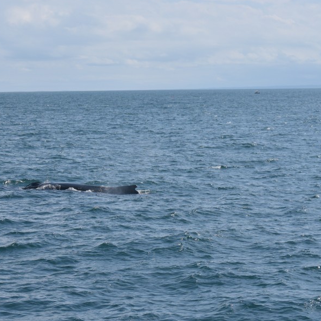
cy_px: 161
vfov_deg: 13.7
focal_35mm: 128
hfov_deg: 13.6
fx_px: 1341
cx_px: 86
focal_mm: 55
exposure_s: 1/1600
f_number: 5.6
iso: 200
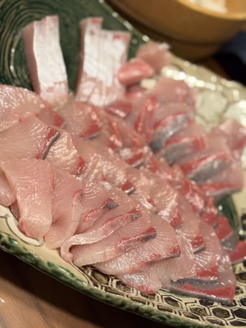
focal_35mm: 48
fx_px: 455
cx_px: 123
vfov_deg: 39.7
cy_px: 164
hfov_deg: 30.3
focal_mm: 6.76
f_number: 1.78
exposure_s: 1/60
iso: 250
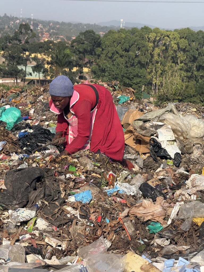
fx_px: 943
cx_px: 102
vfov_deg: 16.4
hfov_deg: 12.3
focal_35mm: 120
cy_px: 136
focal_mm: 15.66
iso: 64
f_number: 2.8
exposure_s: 1/1613
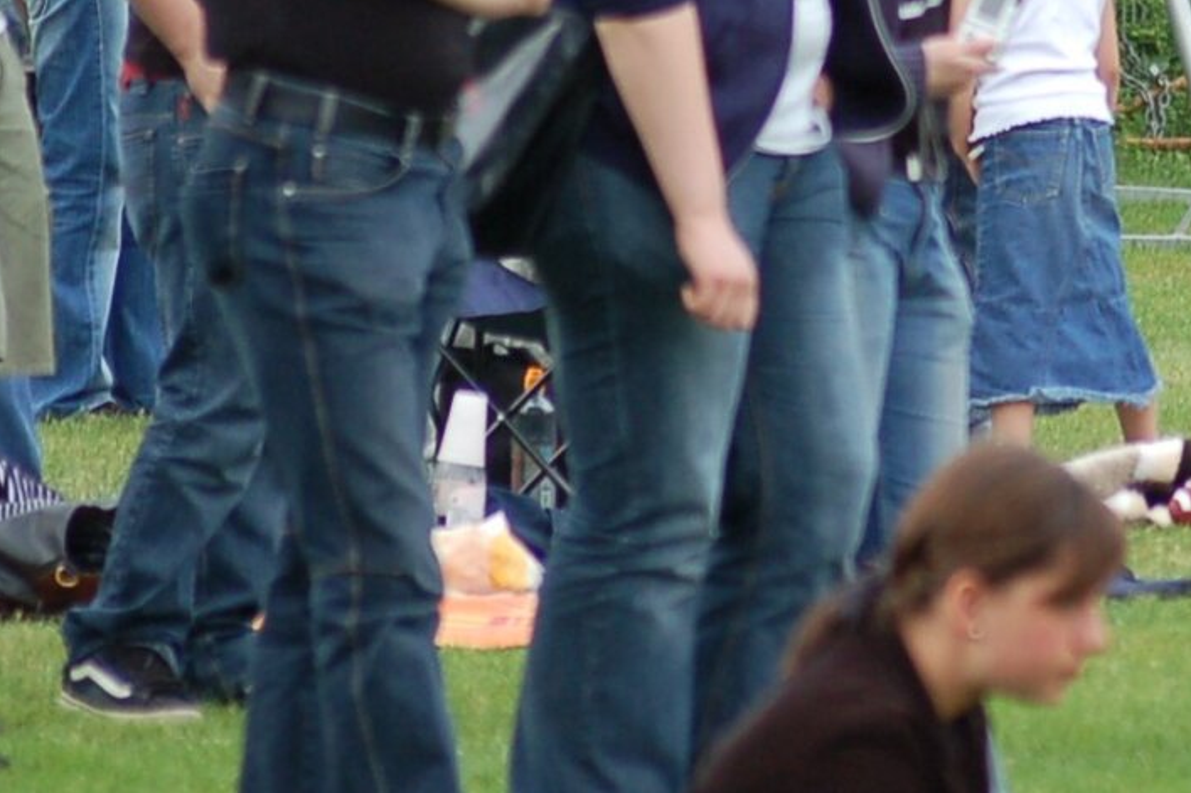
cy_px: -229
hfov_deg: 2.9
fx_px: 23118
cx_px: 1174
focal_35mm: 699
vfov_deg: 2.0
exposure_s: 1/500
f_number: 4.5
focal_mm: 150
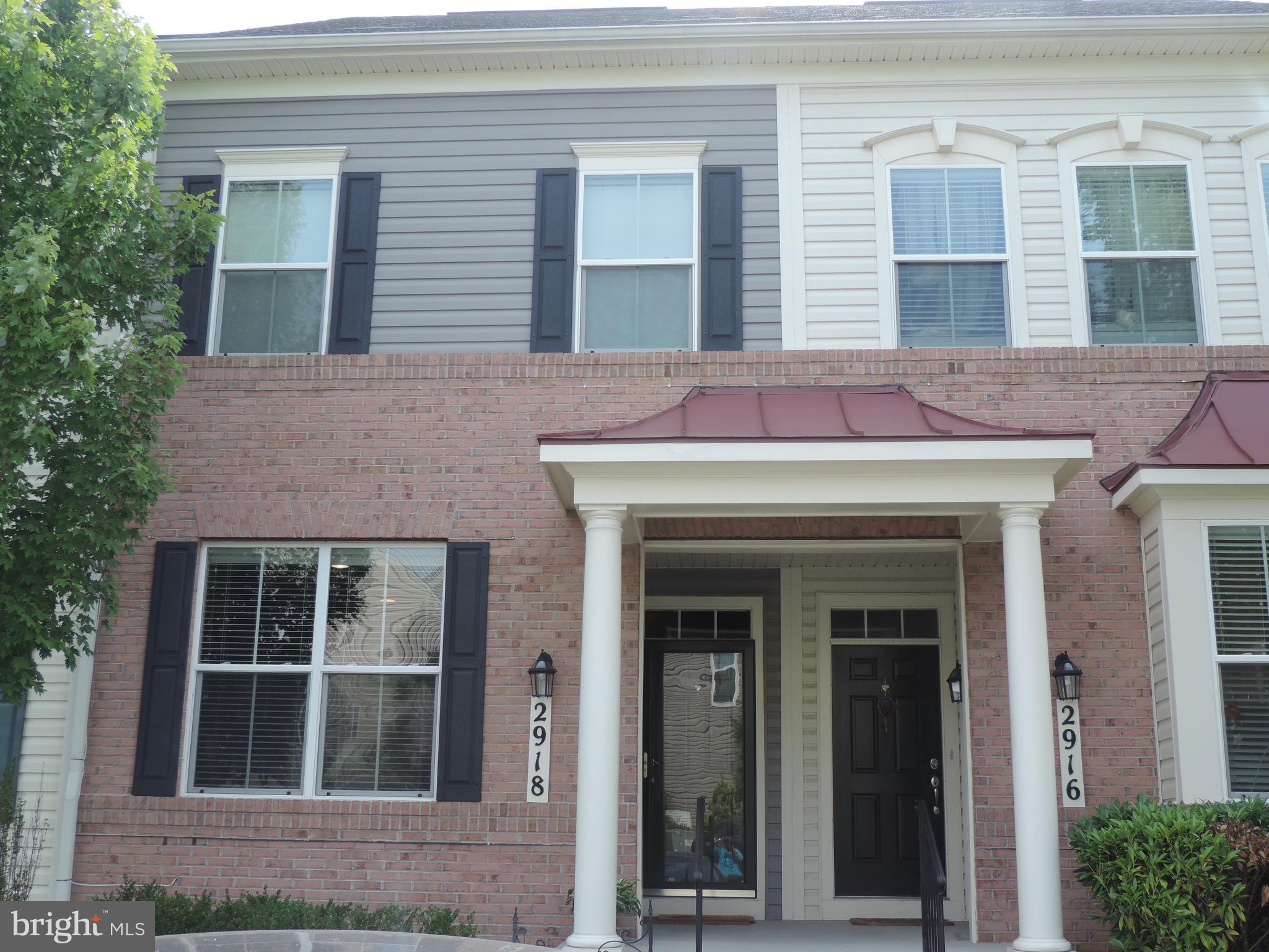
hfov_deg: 46.8
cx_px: 634
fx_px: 1466
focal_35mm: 40
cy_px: 476
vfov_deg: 36.0
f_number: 3.3
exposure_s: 1/250
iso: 80
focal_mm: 7.1
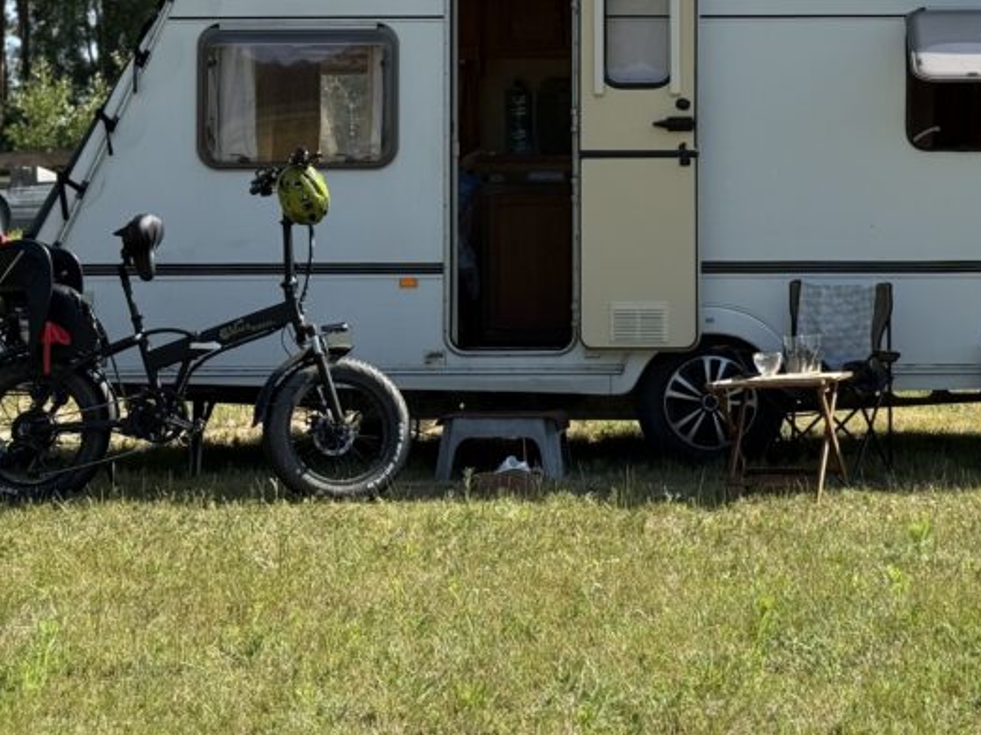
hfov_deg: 20.7
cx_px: 750
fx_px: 2663
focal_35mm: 94
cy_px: 105
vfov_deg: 15.6
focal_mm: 6.76
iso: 64
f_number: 1.78
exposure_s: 1/3704
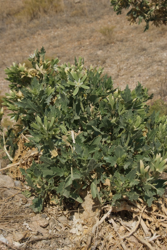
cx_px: 84
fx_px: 521
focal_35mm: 75
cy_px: 125
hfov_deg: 18.2
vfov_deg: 27.0
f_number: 16
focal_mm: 50
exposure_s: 1/320
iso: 320
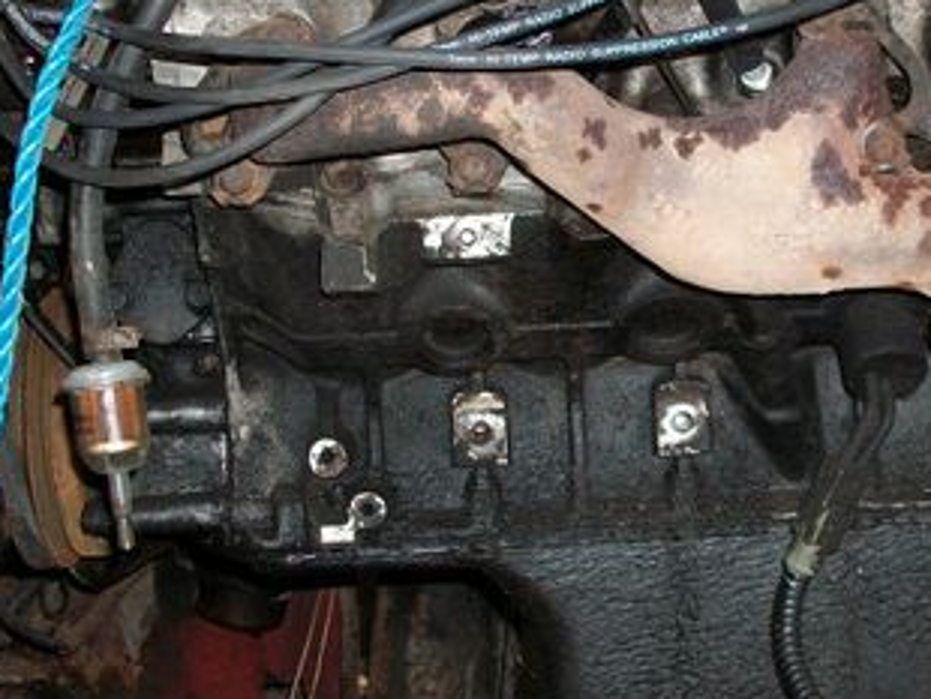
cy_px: 306
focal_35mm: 66
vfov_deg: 22.3
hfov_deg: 29.2
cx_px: 604
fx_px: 1776
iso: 125
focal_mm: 5.7
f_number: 2.9
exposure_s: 1/40
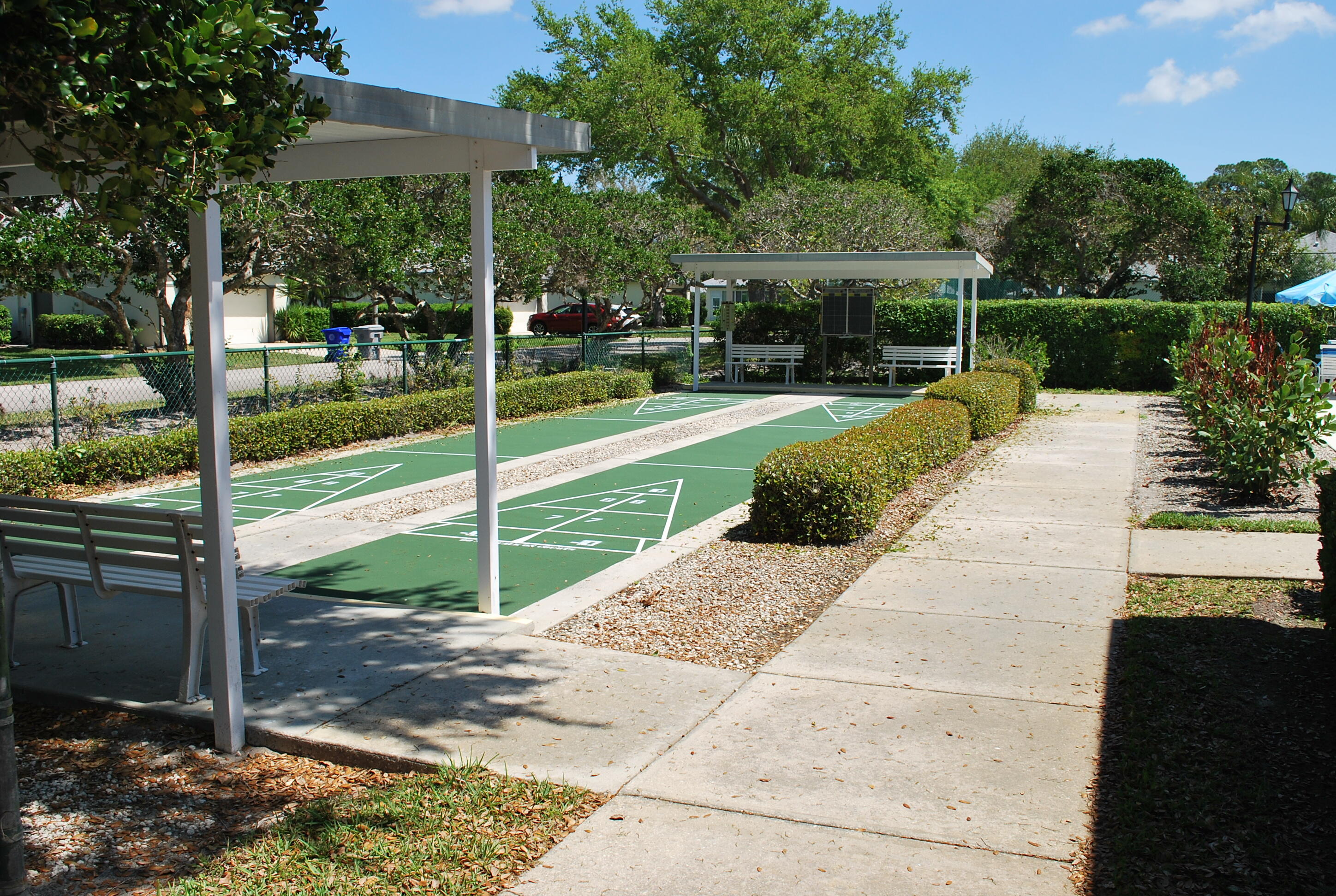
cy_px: 448
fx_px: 1227
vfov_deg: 40.1
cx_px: 668
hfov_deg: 57.1
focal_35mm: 33
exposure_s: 1/250
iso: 125
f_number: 10
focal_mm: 22
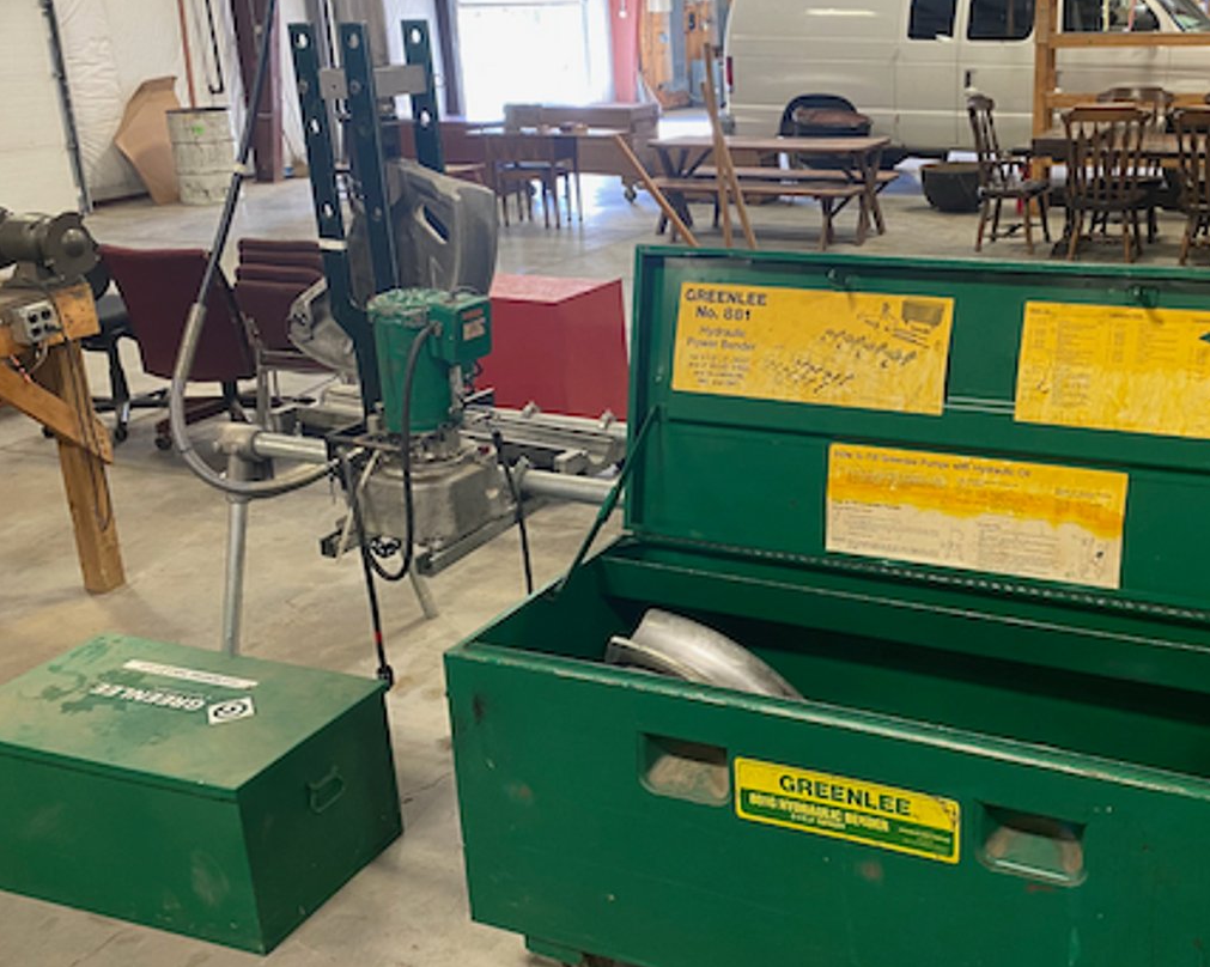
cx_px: 828
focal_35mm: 38
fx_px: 1360
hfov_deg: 47.0
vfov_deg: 39.1
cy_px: 464
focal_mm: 4.25
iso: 200
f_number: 1.8
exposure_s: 1/60
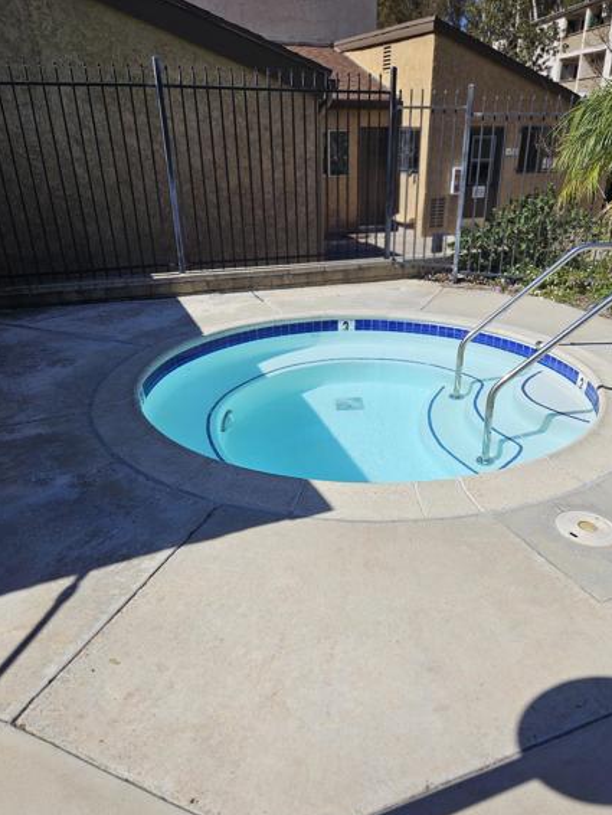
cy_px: 458
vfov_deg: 67.0
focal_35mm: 26
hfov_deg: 53.0
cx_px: 340
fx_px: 612
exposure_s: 1/2913
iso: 25
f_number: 1.8
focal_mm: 5.4
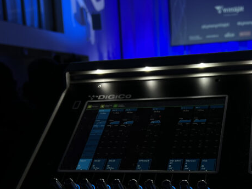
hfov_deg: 33.0
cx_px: 165
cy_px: 153
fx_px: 422
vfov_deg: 24.8
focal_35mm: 58
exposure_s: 1/90
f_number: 1.5
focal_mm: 5.7
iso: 50
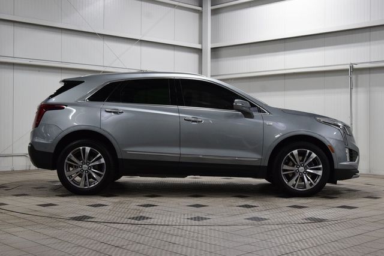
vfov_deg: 26.5
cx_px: 192
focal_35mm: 51
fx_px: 544
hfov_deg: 38.9
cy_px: 128
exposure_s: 1/60
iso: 1600
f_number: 8
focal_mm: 34
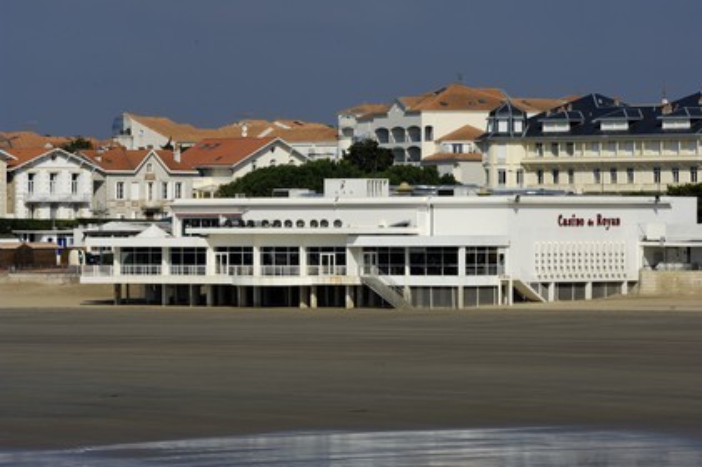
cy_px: 234
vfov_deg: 5.4
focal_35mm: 255
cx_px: 351
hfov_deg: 8.1
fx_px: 4968
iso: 100
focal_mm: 170
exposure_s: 1/160
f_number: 14
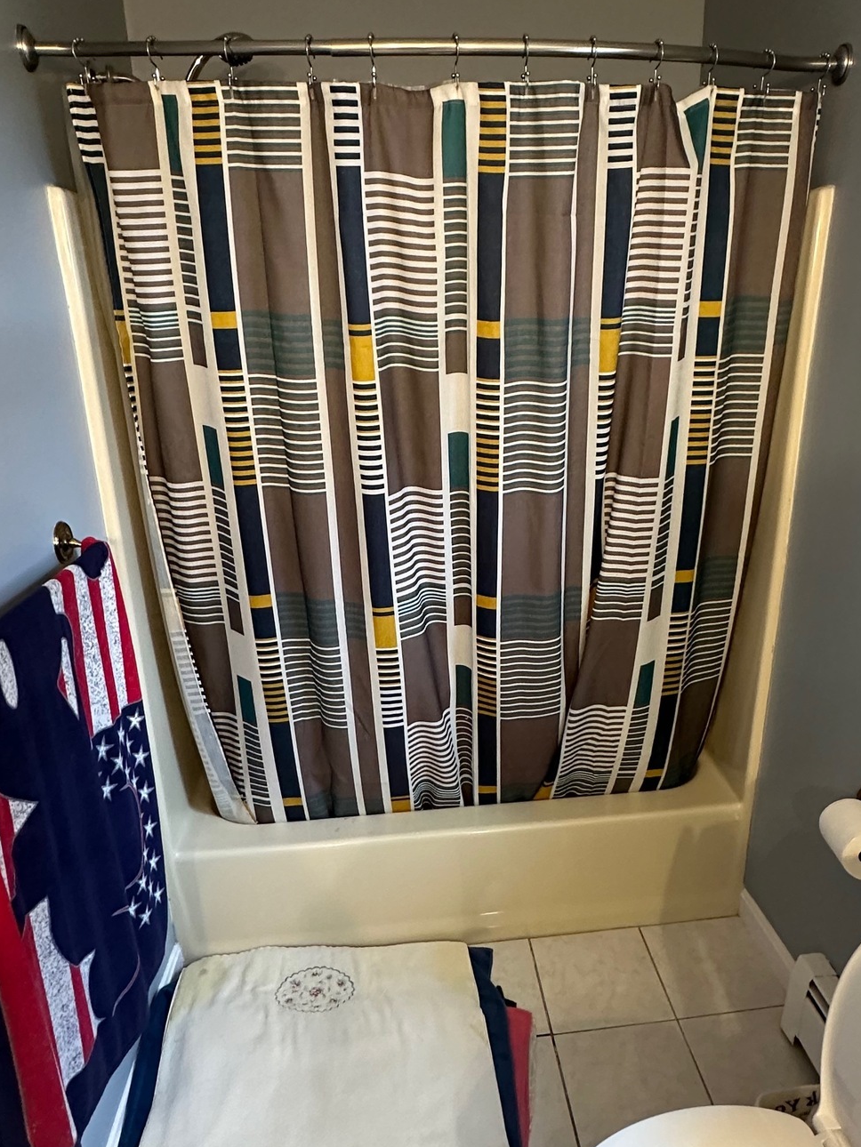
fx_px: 829
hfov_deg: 54.8
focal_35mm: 25
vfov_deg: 69.4
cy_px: 588
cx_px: 482
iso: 400
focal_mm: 2.22
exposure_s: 1/60
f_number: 2.2
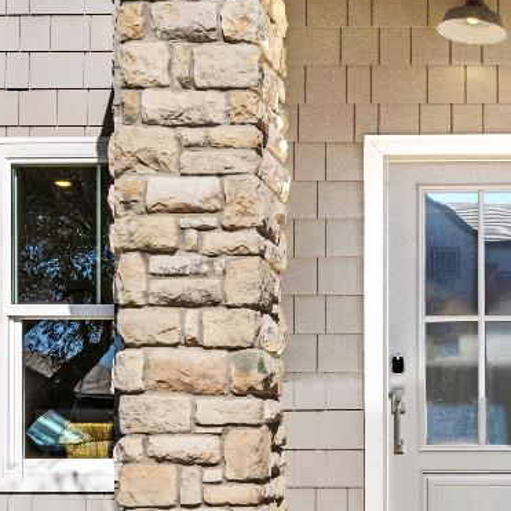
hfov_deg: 28.9
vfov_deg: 29.5
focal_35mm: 57
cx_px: 464
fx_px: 947
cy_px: 406
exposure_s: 1/640
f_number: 9
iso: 250
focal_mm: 11
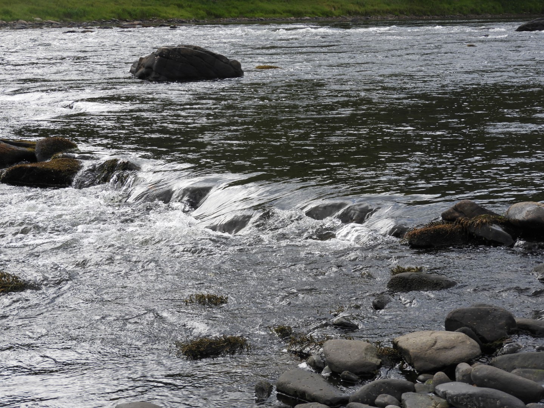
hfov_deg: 24.4
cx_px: 272
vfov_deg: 18.4
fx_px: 1257
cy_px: 204
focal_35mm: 80
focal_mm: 14.3
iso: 100
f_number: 4.5
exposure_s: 1/400
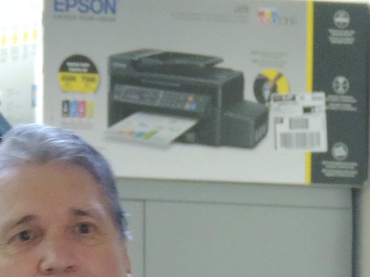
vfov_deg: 1.9
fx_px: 8529
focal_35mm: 798
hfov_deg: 2.5
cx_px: 63
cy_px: 364
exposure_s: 1/8
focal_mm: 44.5
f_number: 4.7
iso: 800
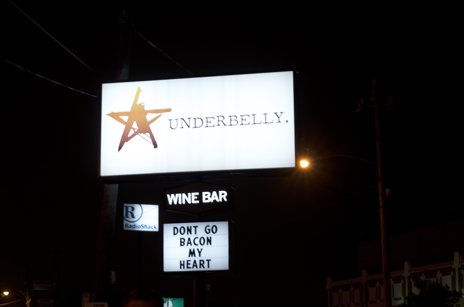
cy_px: 154
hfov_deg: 27.0
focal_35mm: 75
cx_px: 232
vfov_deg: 18.1
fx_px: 965
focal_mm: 50
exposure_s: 1/8
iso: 200
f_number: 6.3
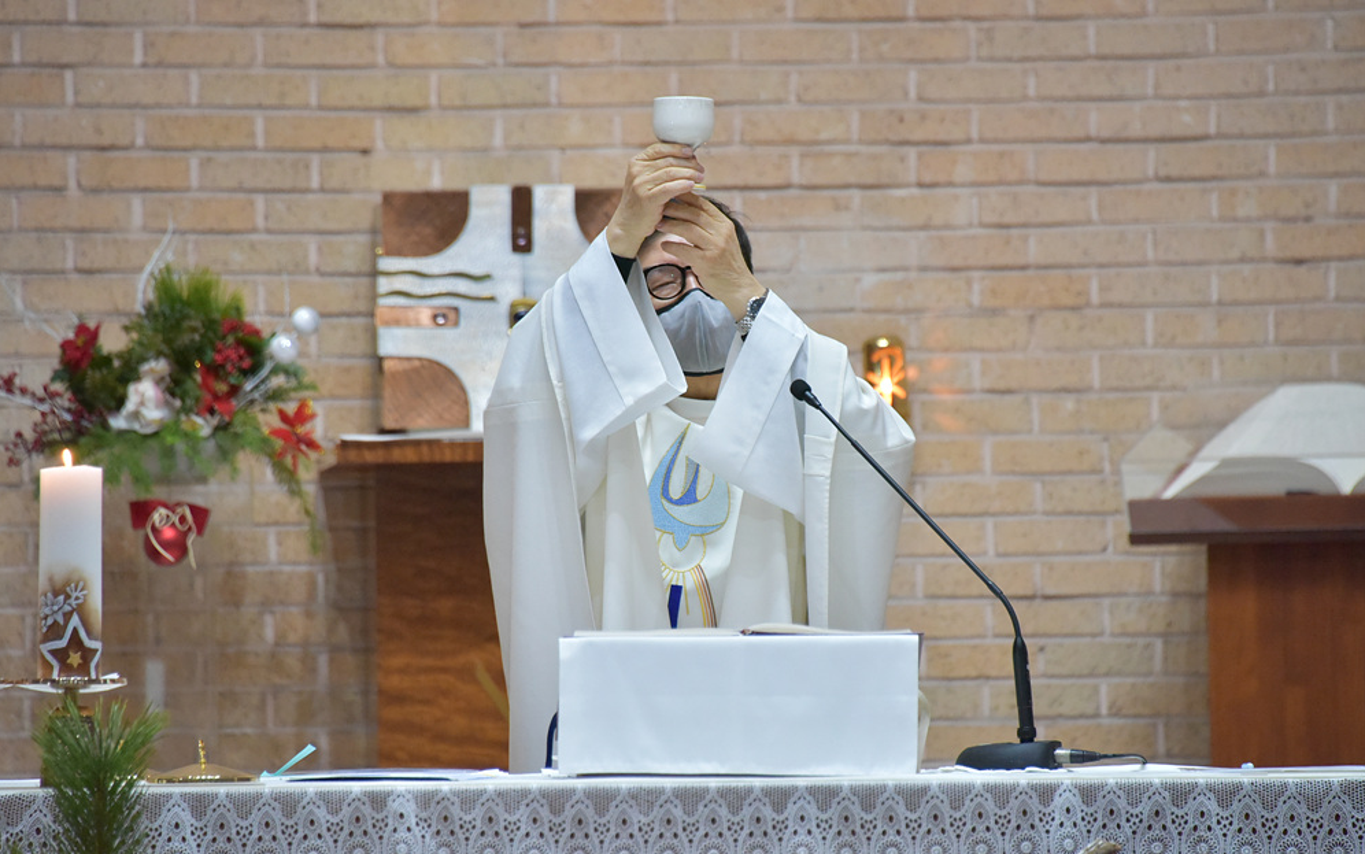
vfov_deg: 4.3
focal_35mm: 307
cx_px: 681
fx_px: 11423
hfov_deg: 6.8
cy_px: 402
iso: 5000
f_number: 5.6
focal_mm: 300
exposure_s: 1/200
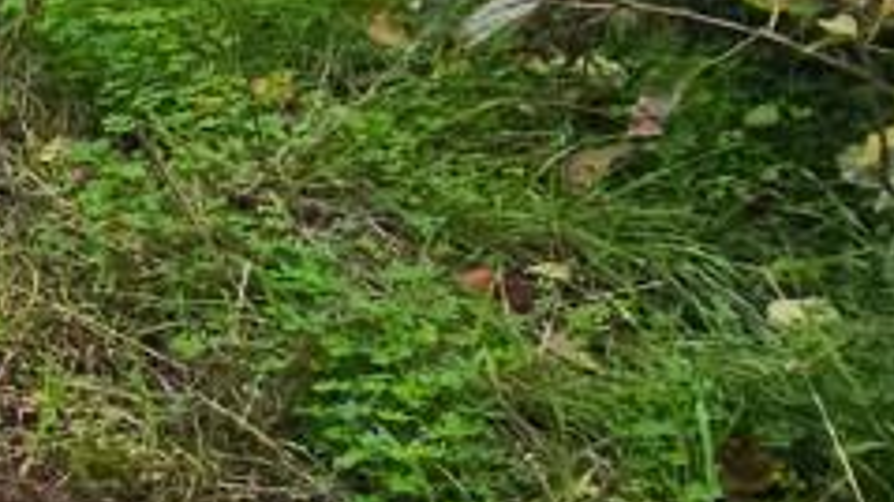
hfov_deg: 13.2
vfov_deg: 12.9
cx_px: -1492
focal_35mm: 89
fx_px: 2108
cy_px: -215
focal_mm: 2.2
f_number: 2.2
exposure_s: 1/425
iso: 50
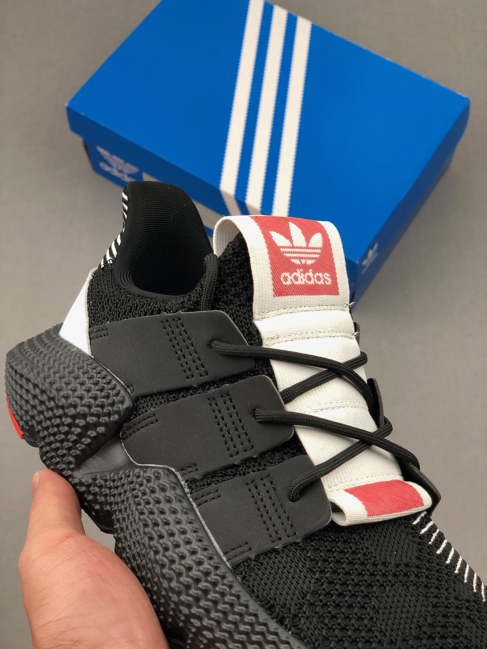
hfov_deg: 28.0
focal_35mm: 52
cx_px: 244
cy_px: 324
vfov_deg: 36.8
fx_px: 975
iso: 25
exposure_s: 1/50
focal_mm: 6
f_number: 2.4
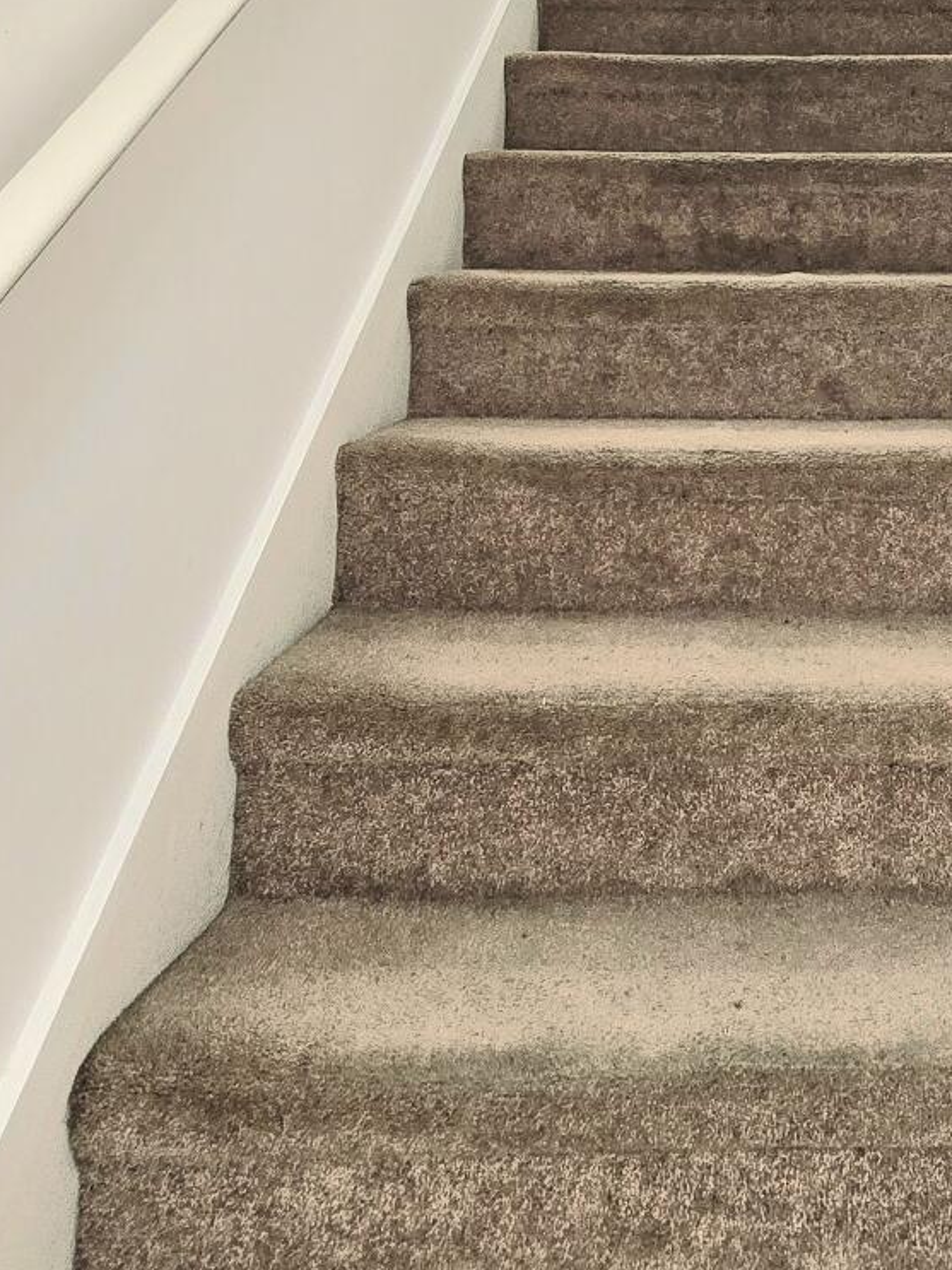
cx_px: 827
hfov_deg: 38.3
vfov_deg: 43.5
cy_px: -53
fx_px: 1284
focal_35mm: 35
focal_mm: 2.2
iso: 200
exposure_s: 1/60.2
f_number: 2.2
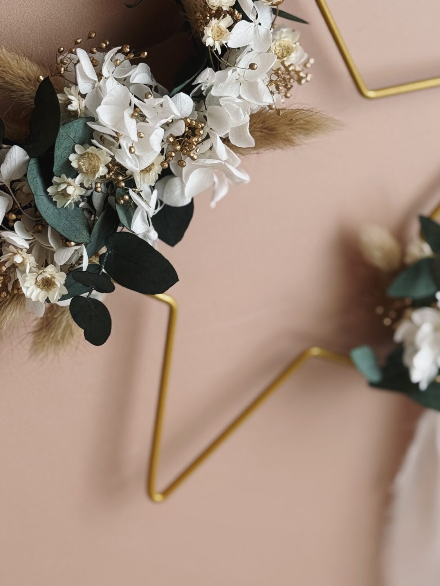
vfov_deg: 23.8
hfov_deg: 18.0
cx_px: 276
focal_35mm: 82
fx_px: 1390
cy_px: 225
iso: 64
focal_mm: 6.76
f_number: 1.78
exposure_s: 1/368
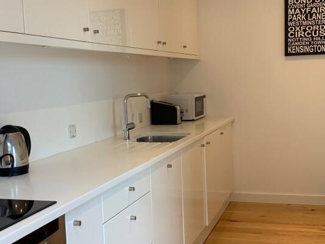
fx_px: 469
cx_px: 161
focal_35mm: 50
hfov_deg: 38.2
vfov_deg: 29.1
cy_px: 130
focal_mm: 4.25
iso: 80
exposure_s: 1/50
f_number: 1.8
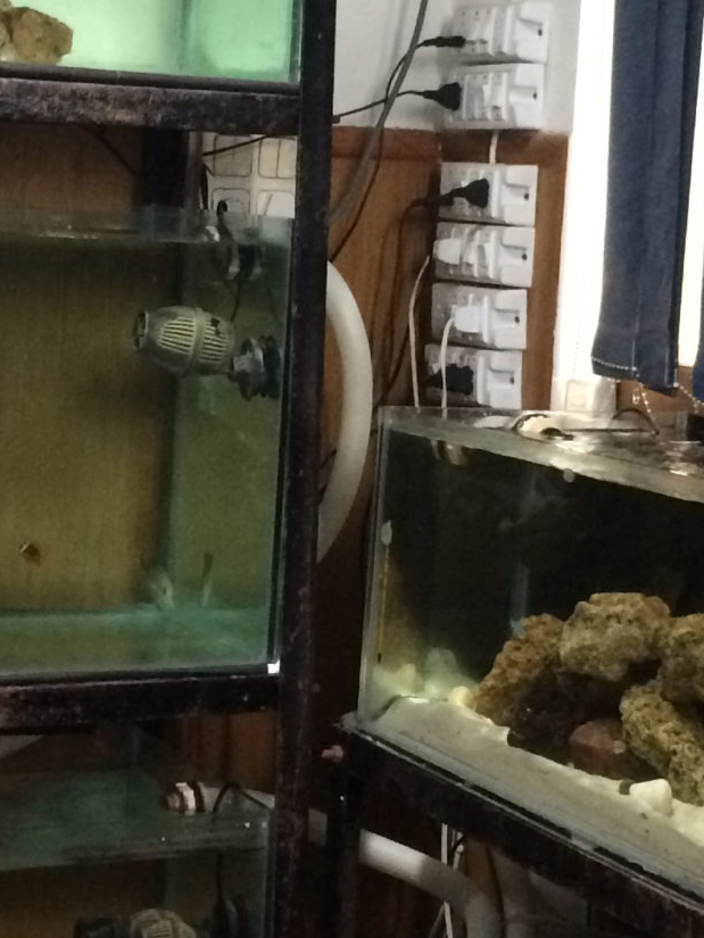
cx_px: 304
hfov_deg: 16.4
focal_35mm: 90
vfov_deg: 21.6
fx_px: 2440
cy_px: 283
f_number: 2.2
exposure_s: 1/17
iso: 320
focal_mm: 4.15
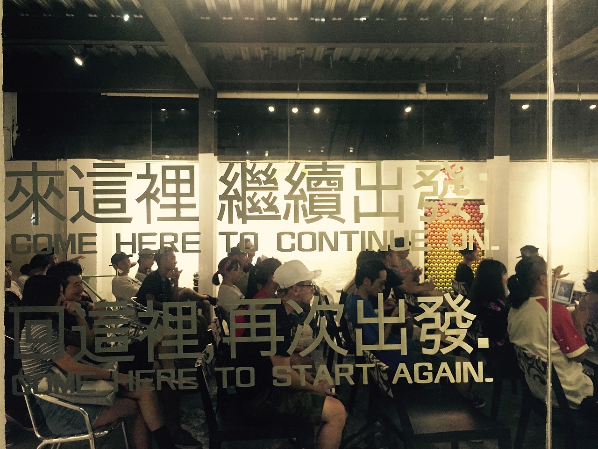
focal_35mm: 29
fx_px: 501
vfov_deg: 48.2
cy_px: 224
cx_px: 299
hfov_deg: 61.7
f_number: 2.2
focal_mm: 4.15
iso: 250
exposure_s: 1/25
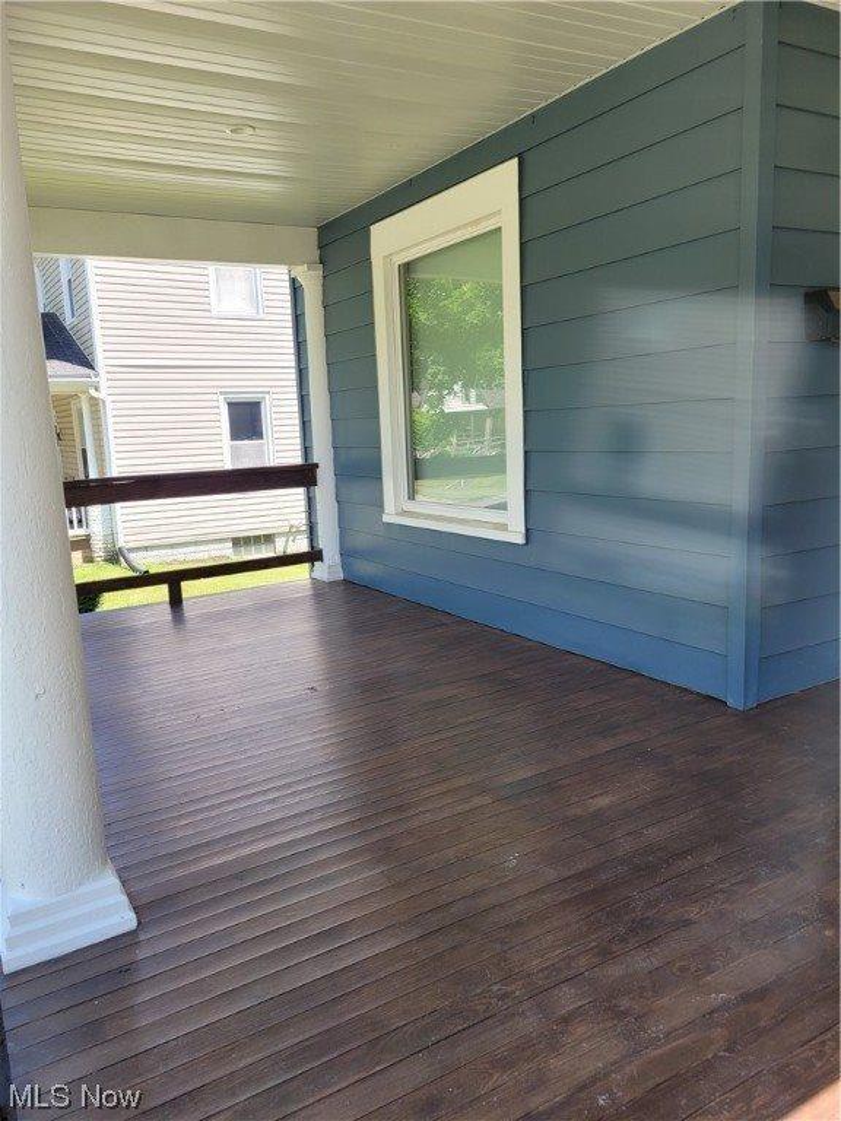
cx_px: 420
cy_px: 560
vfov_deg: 67.3
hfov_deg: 53.1
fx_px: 842
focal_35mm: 26
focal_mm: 5.4
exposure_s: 1/424
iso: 40
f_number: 1.8
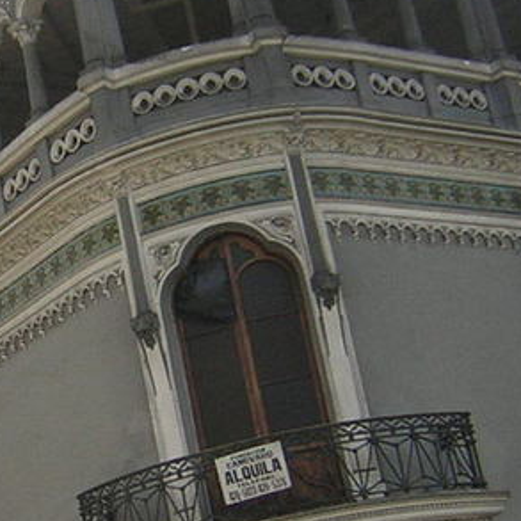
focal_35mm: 81
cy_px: 187
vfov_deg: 21.3
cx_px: 196
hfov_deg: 21.3
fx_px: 1379
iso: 50
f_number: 2.6
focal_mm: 4.7
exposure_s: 1/801
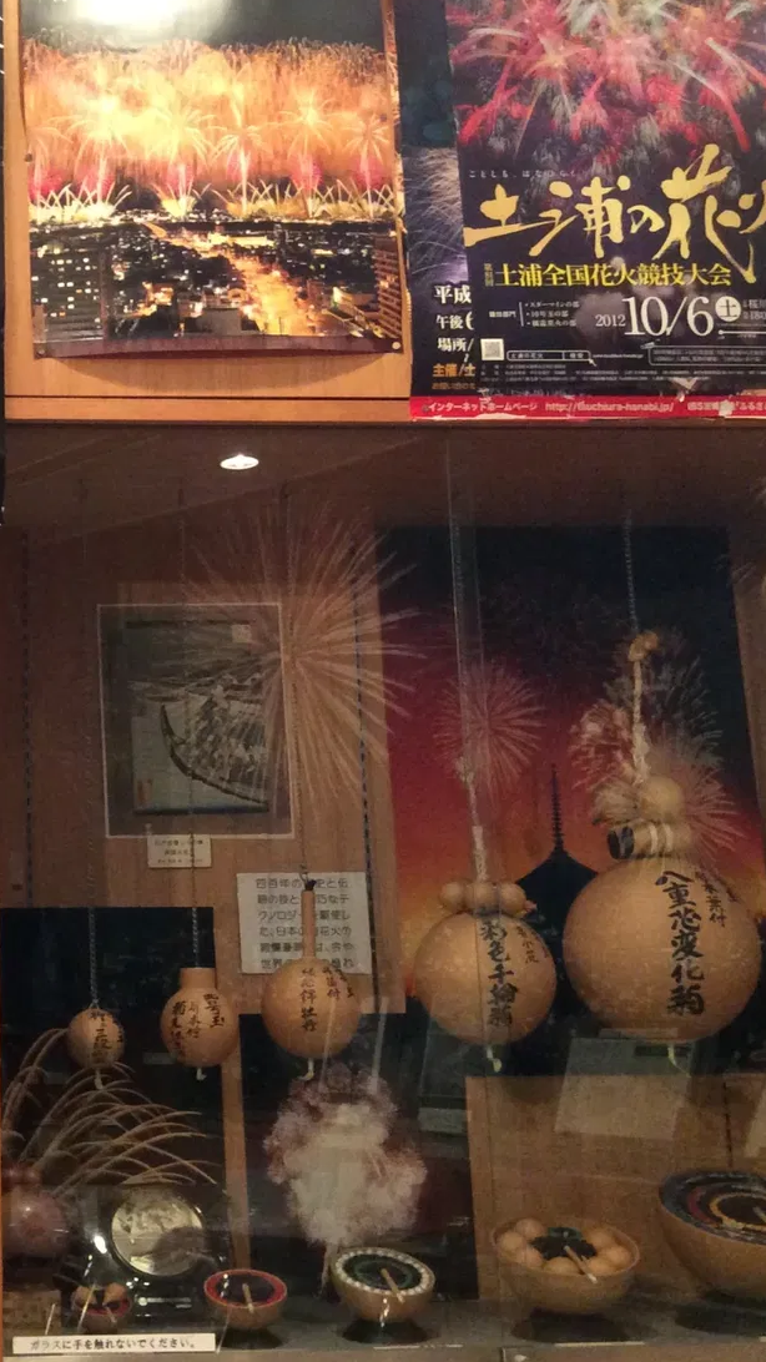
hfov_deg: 22.4
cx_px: -42
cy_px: 635
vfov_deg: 40.6
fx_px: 1842
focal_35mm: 51
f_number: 2.4
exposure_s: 1/20
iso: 250
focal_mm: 3.3
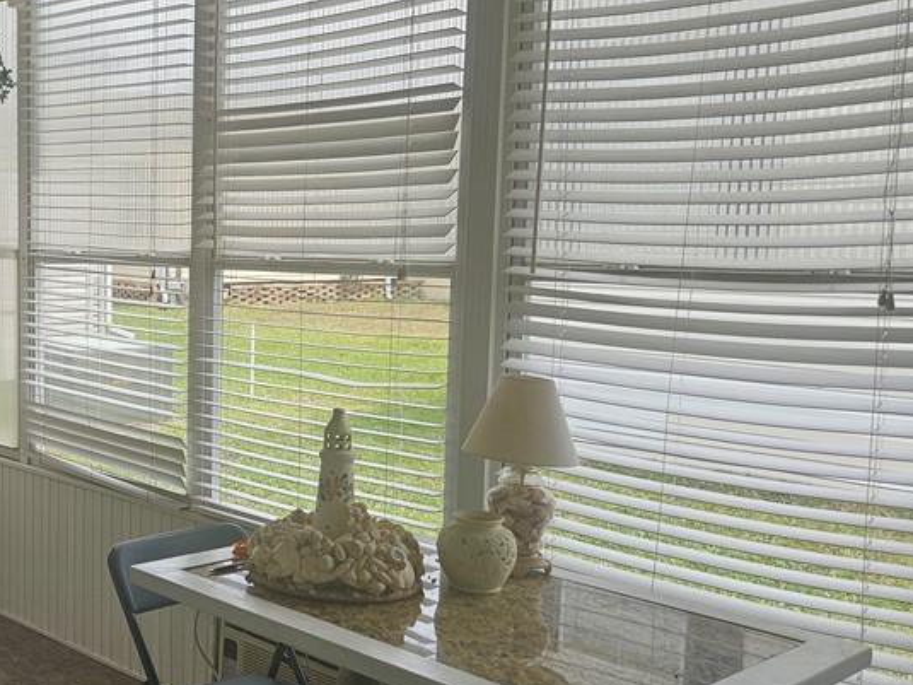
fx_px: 1160
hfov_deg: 40.0
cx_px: 104
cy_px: 367
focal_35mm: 44
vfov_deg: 32.8
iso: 32
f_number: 1.8
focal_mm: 5.4
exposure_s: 1/508
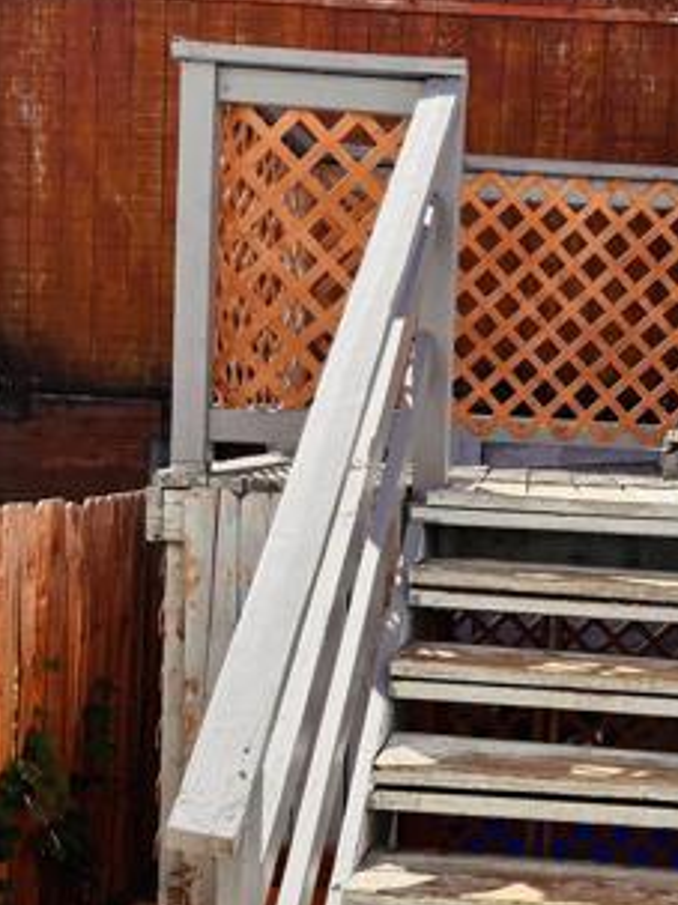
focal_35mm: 55
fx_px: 1437
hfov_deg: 25.9
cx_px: 567
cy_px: 600
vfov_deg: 34.6
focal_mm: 5.96
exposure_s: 1/1279
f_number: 1.6
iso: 50
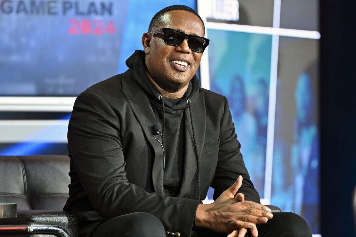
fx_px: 2966
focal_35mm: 300
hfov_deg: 6.9
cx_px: 178
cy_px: 118
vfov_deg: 4.6
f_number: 2.8
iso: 800
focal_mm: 200
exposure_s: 1/160
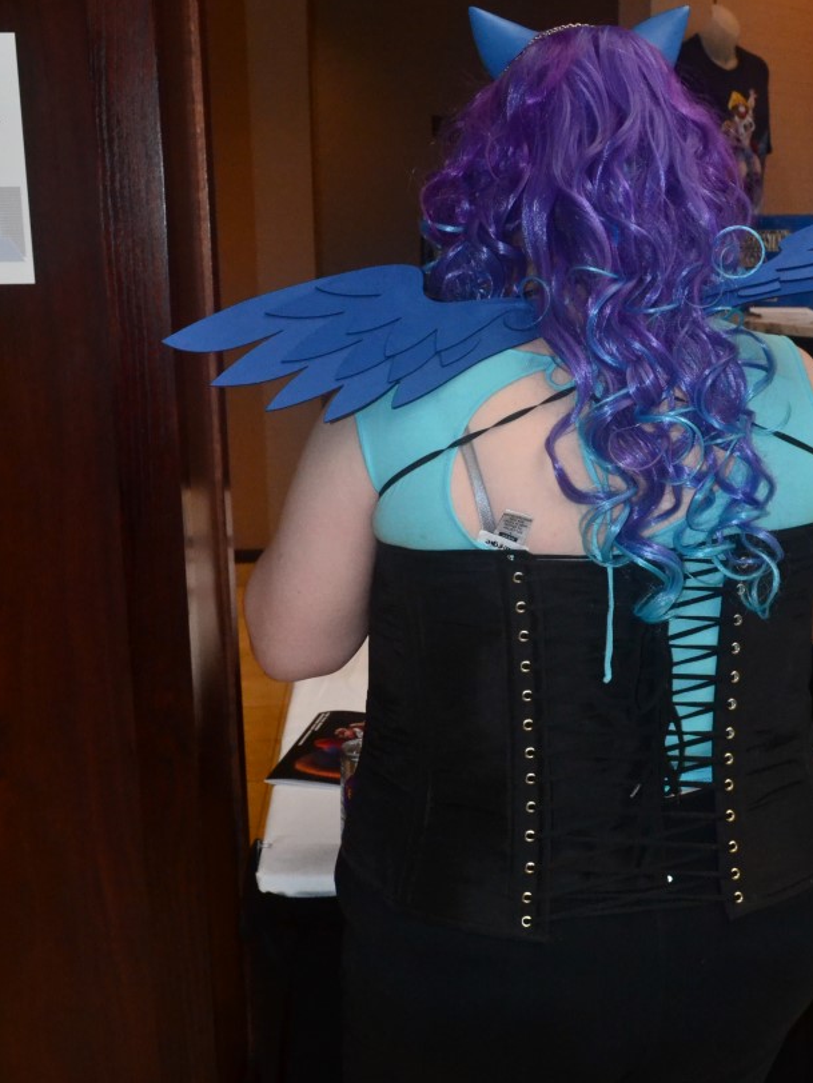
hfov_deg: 32.0
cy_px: 572
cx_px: 511
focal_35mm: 45
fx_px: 1409
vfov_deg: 42.1
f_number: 7.1
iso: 3200
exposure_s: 1/60
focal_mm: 22
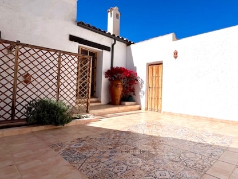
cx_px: 151
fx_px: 138
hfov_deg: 80.0
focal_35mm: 20
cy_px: 85
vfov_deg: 65.9
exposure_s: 1/6494
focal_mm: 1.57
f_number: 1.8
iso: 32
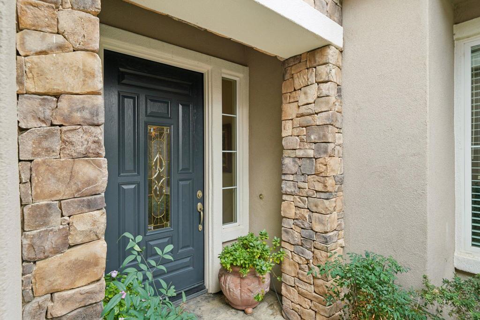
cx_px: 240
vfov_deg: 67.4
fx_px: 240
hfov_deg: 90.0
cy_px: 160
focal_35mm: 18
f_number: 8
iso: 160
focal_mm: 18
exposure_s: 1/30
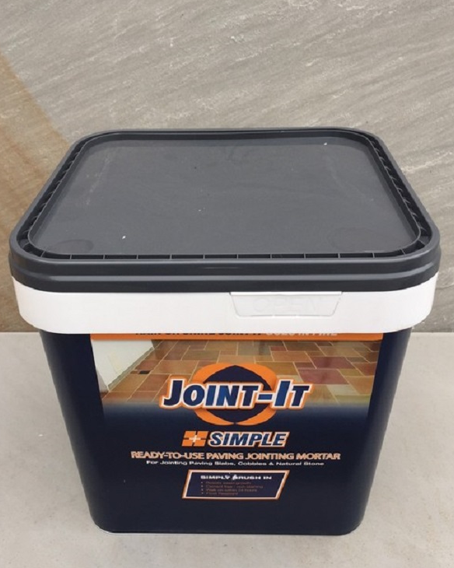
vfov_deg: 57.1
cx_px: 225
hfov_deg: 47.1
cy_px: 303
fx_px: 521
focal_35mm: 31
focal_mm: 4.15
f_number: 2.2
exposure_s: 1/444
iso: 32
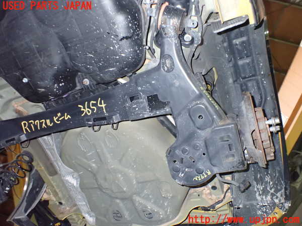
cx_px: 151
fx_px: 262
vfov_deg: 46.8
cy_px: 113
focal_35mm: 30
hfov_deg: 60.0
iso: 1250
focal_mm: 5.4
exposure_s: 1/30
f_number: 6.3
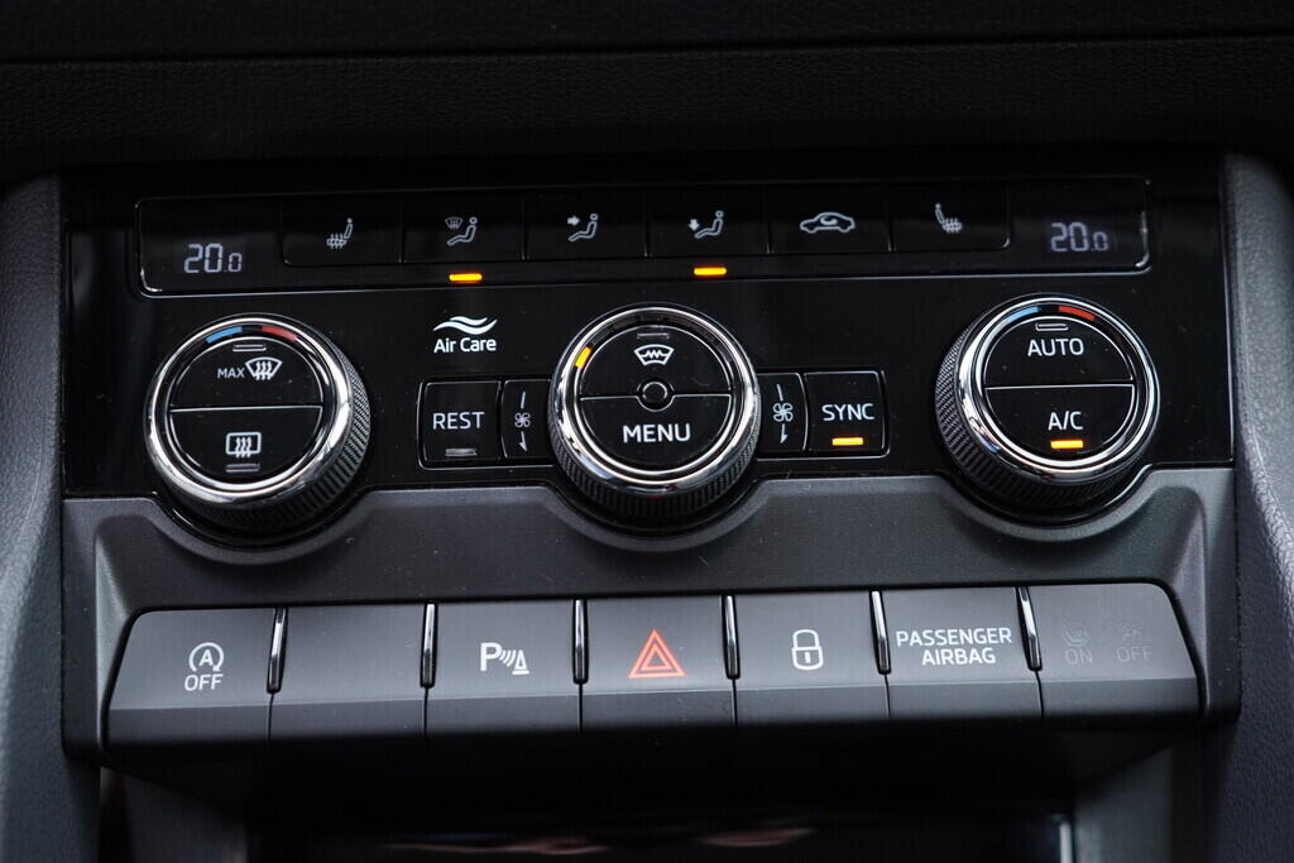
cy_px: 432
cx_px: 647
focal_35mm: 36
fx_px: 1294
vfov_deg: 36.9
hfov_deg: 53.1
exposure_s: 1/40
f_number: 2.8
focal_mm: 24
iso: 500
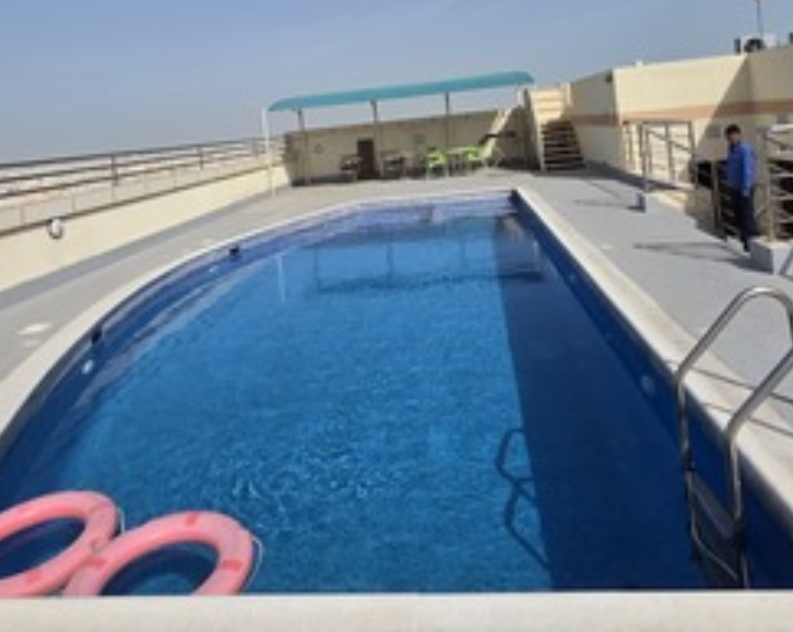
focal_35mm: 24
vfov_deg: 54.8
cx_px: 385
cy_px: 129
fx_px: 563
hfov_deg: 70.3
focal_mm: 2.2
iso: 40
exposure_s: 1/4217
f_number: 1.9
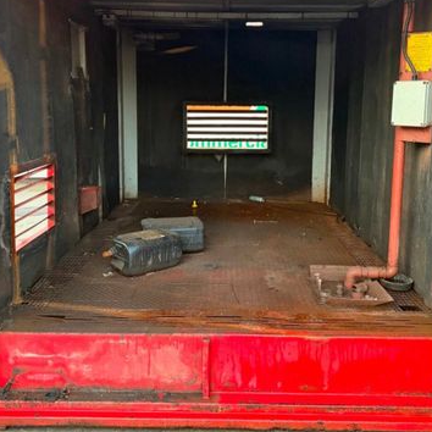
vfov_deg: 45.6
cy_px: 160
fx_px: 508
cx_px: 225
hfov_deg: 46.0
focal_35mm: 36
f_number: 1.78
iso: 640
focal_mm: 6.76
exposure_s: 1/33
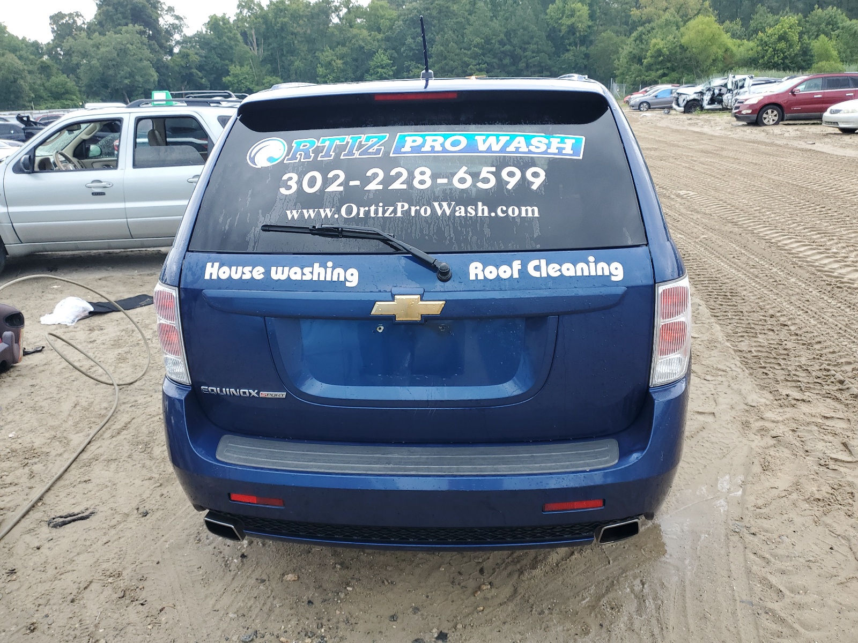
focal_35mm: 26
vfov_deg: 53.1
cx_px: 429
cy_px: 322
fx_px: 644
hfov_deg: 67.3
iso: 50
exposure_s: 1/139
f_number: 1.5
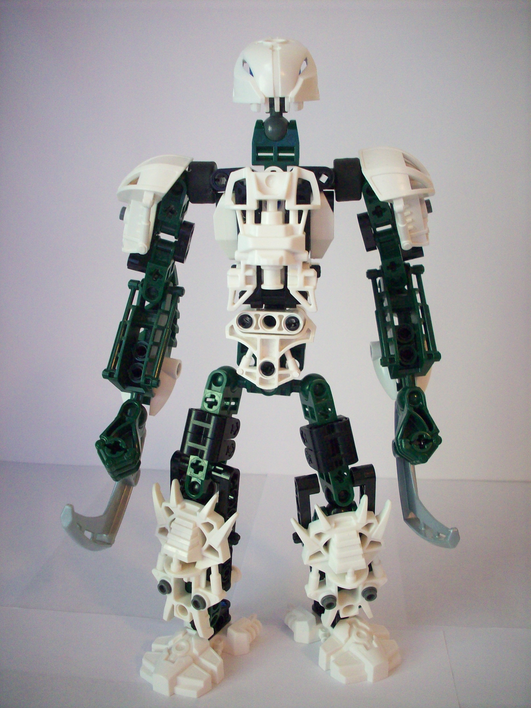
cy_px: 354
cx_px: 266
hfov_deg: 38.7
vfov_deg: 50.1
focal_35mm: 37
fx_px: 757
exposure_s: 1/13.8
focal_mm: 6.2
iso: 160
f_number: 2.8
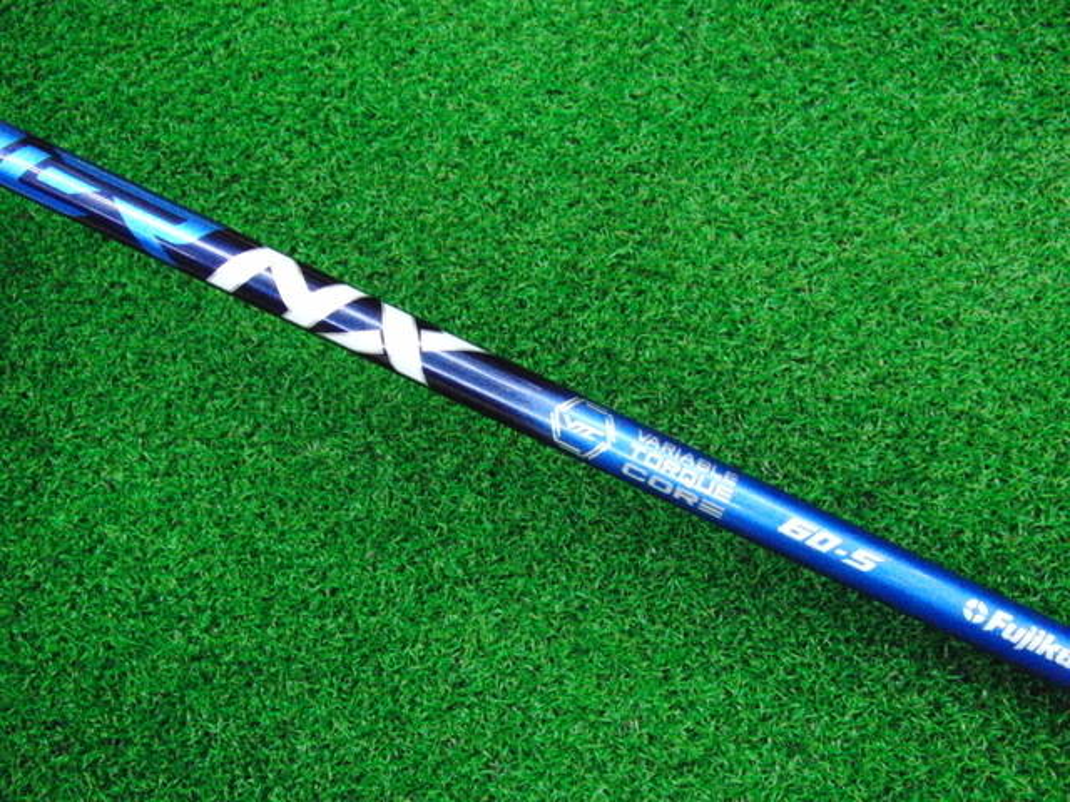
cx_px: 535
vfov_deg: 38.7
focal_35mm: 37
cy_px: 401
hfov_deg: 50.1
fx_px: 1144
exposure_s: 1/250
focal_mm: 6.42
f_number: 3.6
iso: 3200
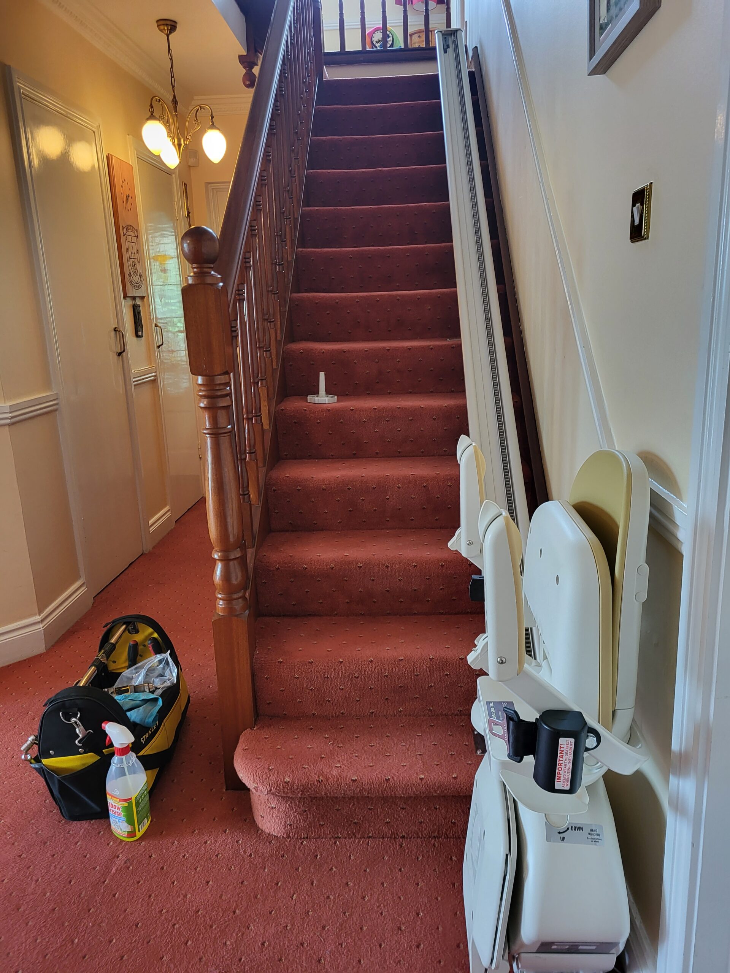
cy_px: 486
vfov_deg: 67.3
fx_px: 731
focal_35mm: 26
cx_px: 365
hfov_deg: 53.1
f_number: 1.8
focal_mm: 5.4
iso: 200
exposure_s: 1/50
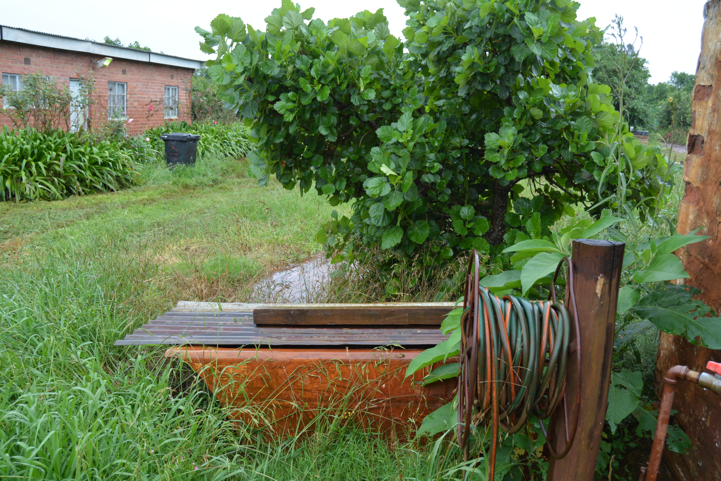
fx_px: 661
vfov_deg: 40.0
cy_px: 240
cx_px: 360
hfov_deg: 57.2
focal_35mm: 33
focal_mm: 22
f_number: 5.6
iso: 320
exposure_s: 1/125
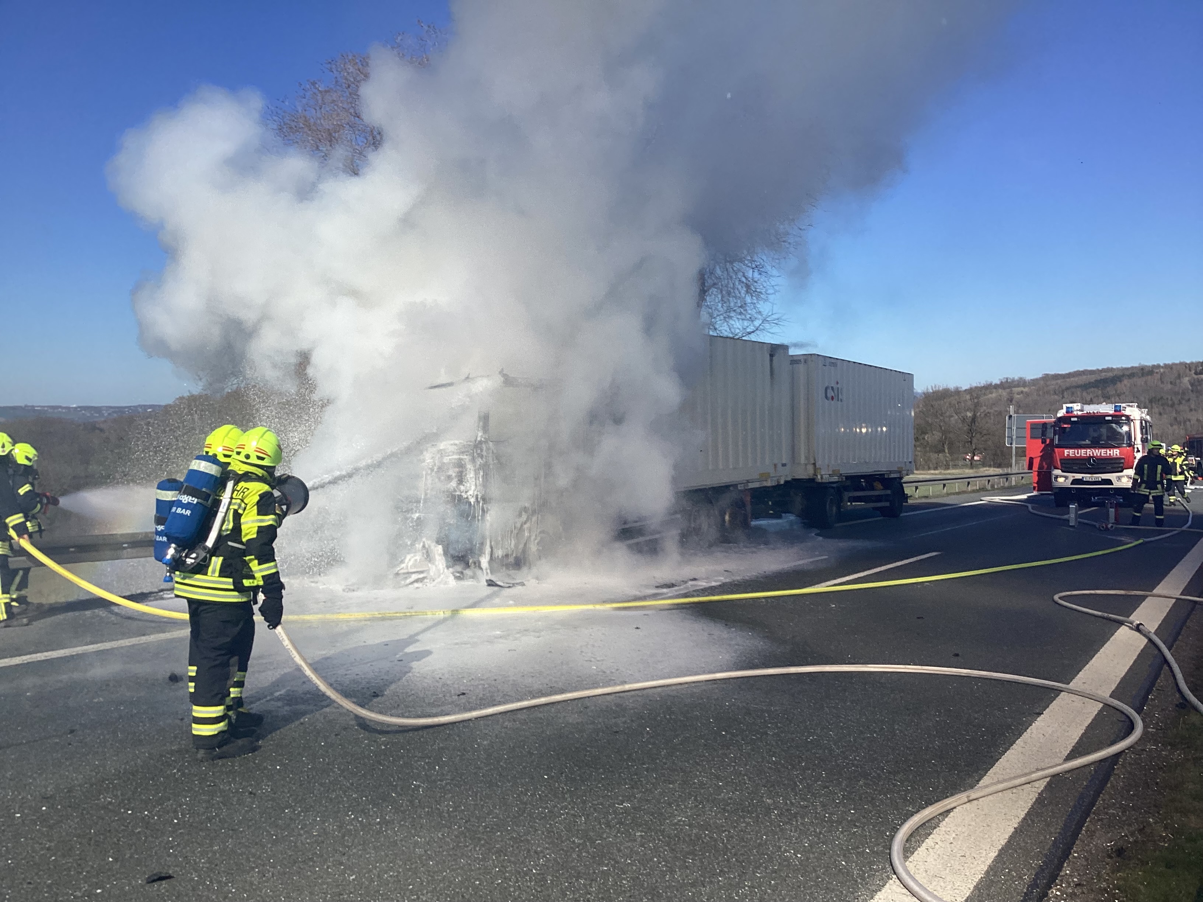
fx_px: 1077
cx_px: 602
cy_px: 451
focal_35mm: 31
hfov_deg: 58.4
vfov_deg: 45.4
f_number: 2.4
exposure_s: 1/1988
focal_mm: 3.3
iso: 25
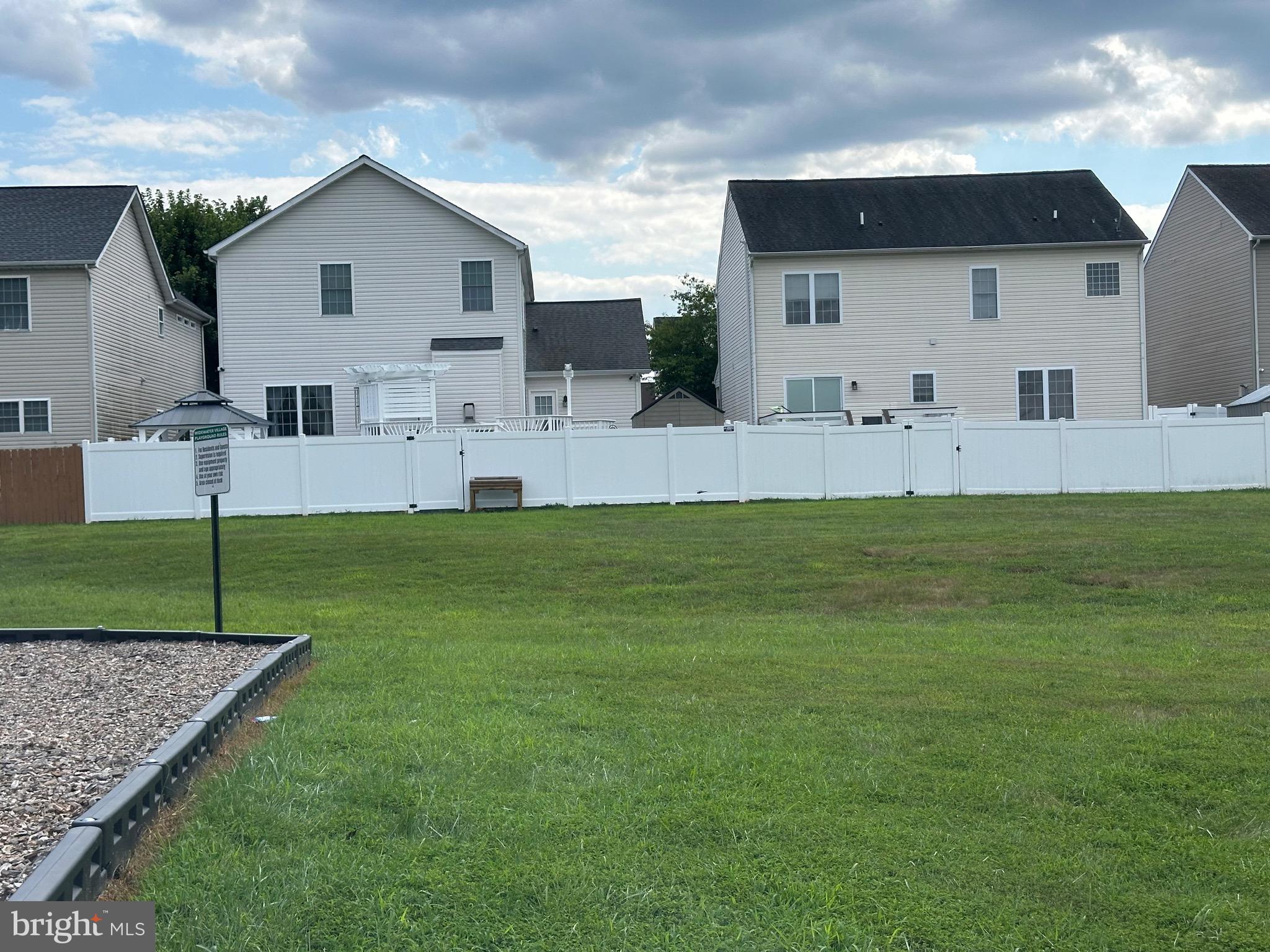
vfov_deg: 30.3
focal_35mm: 48
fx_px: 1761
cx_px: 635
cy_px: 476
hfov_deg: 39.7
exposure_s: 1/3876
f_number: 1.78
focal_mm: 6.86
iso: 64
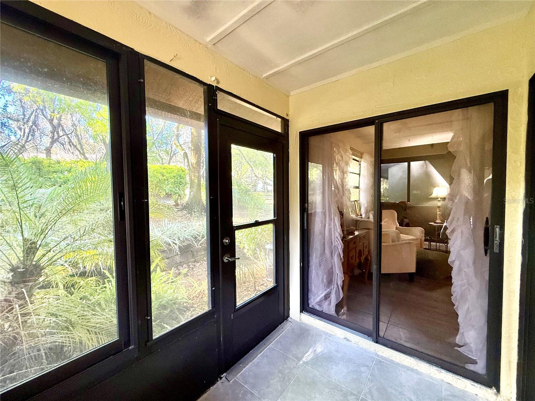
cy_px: 200
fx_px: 216
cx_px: 268
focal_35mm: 14
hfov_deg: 102.1
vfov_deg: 85.7
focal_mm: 2.22
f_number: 2.2
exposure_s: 1/99
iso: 320
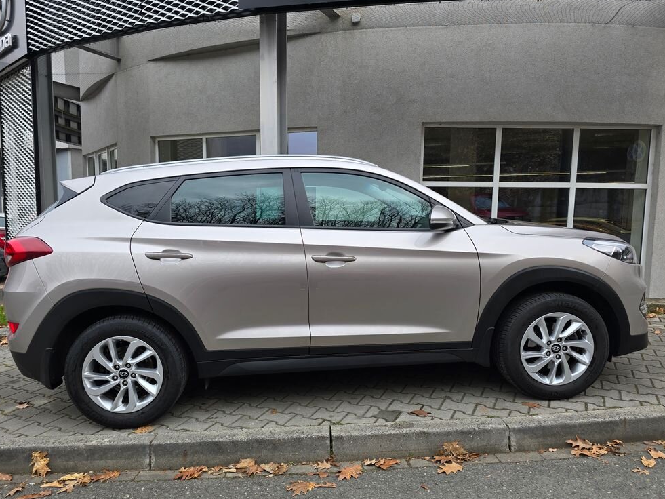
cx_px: 327
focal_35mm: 24
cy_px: 255
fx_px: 461
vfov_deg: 56.8
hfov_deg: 71.6
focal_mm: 6.3
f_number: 1.7
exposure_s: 1/200
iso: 12
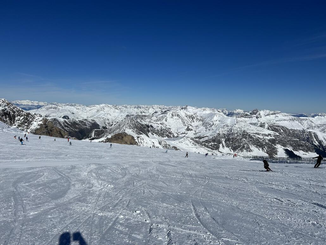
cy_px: 122
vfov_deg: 53.1
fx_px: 245
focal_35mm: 26
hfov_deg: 67.3
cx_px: 163
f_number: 1.5
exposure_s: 1/16393
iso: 40
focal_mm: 5.7
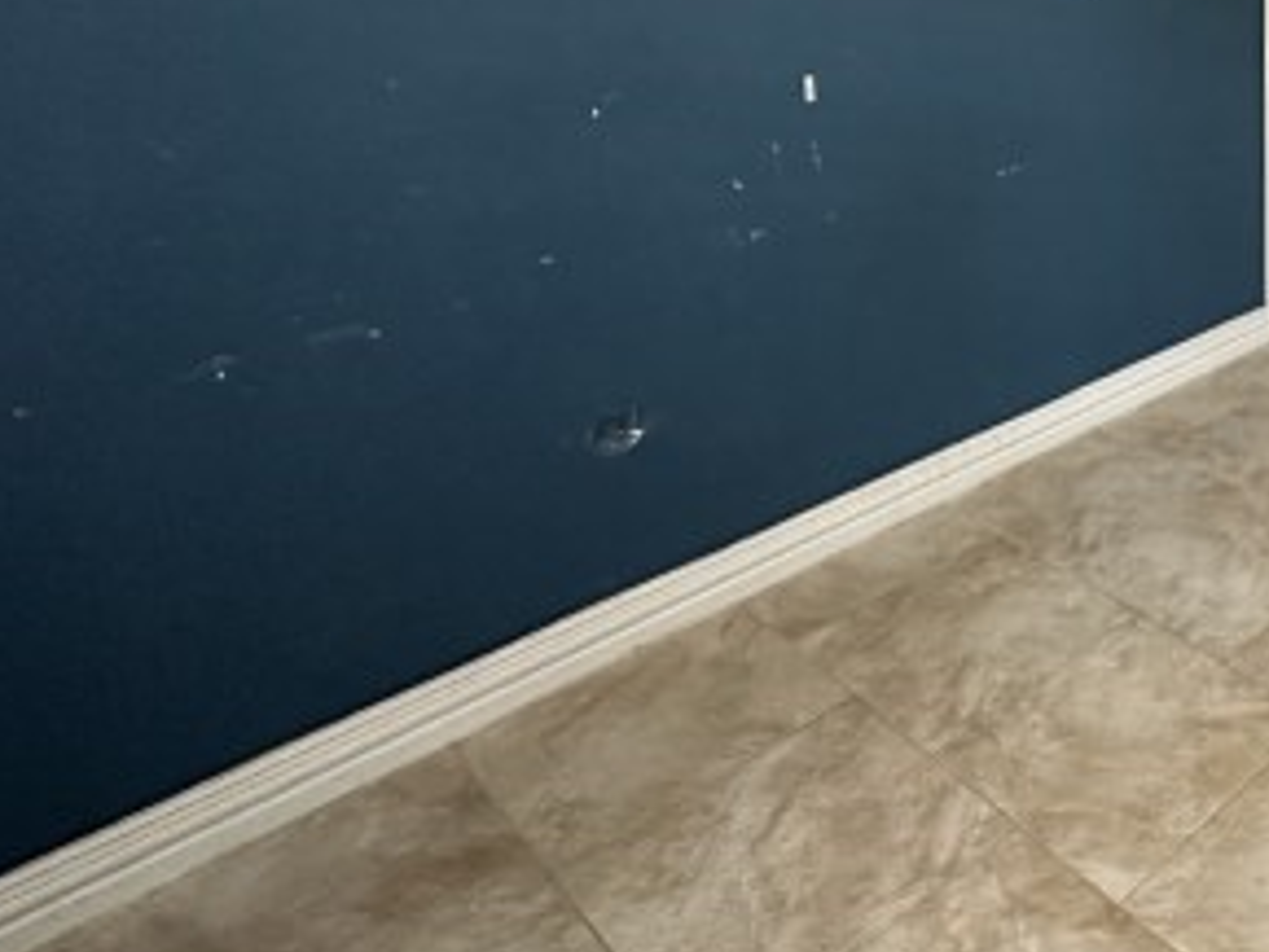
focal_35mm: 31
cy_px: 70
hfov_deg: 44.8
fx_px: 1137
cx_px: 1383
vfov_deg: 41.4
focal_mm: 2.22
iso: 800
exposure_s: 1/60
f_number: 2.2
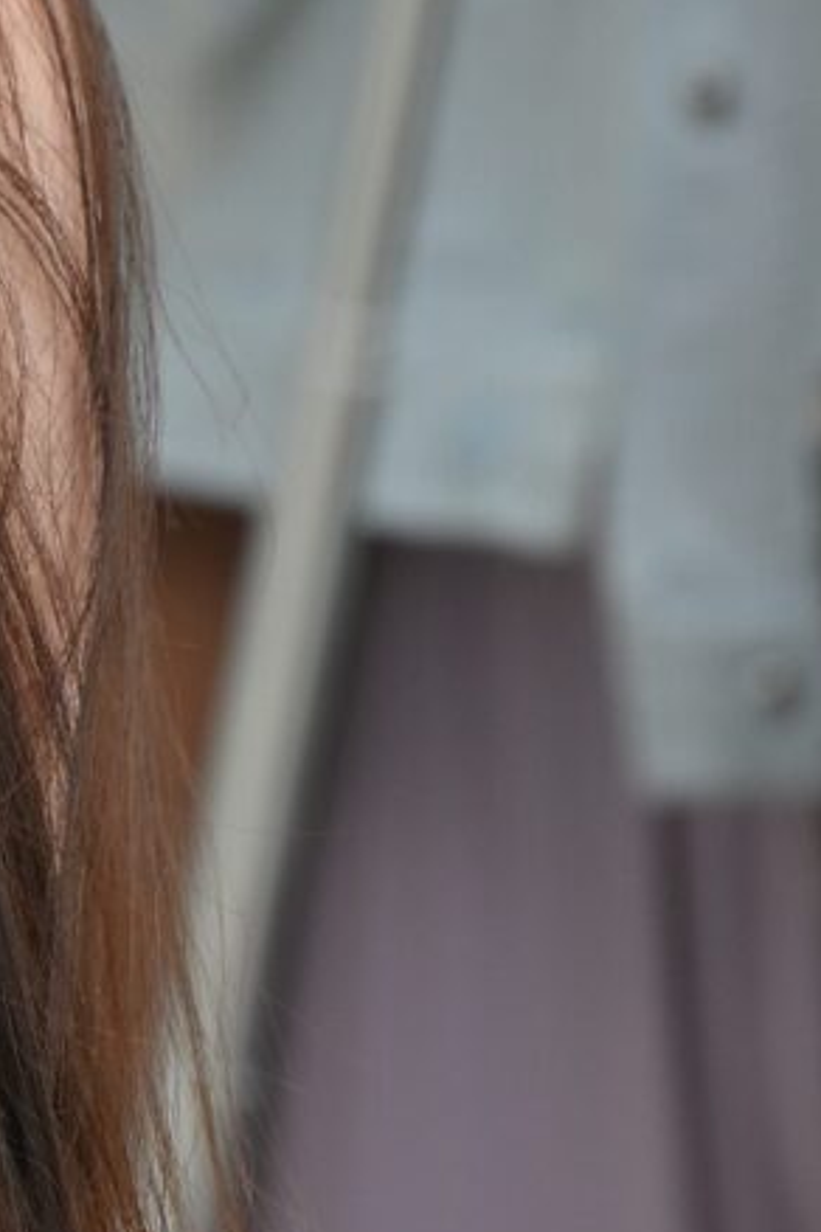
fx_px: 40021
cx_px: -1525
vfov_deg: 1.8
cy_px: 644
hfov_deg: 1.2
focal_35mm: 1170
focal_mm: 200
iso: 320
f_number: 4
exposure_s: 1/640
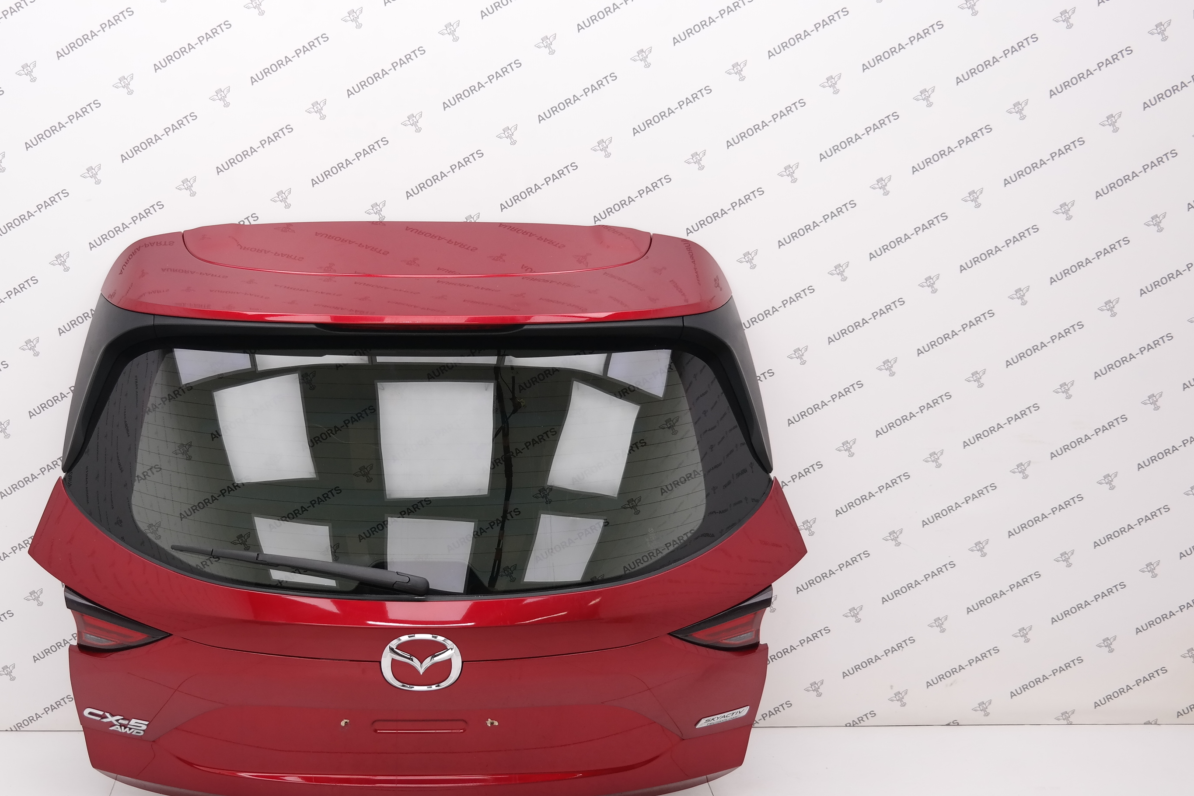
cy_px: 468
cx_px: 422
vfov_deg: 28.6
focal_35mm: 47
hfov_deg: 41.5
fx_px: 1559
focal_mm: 22
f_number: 4
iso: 200
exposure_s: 1/80
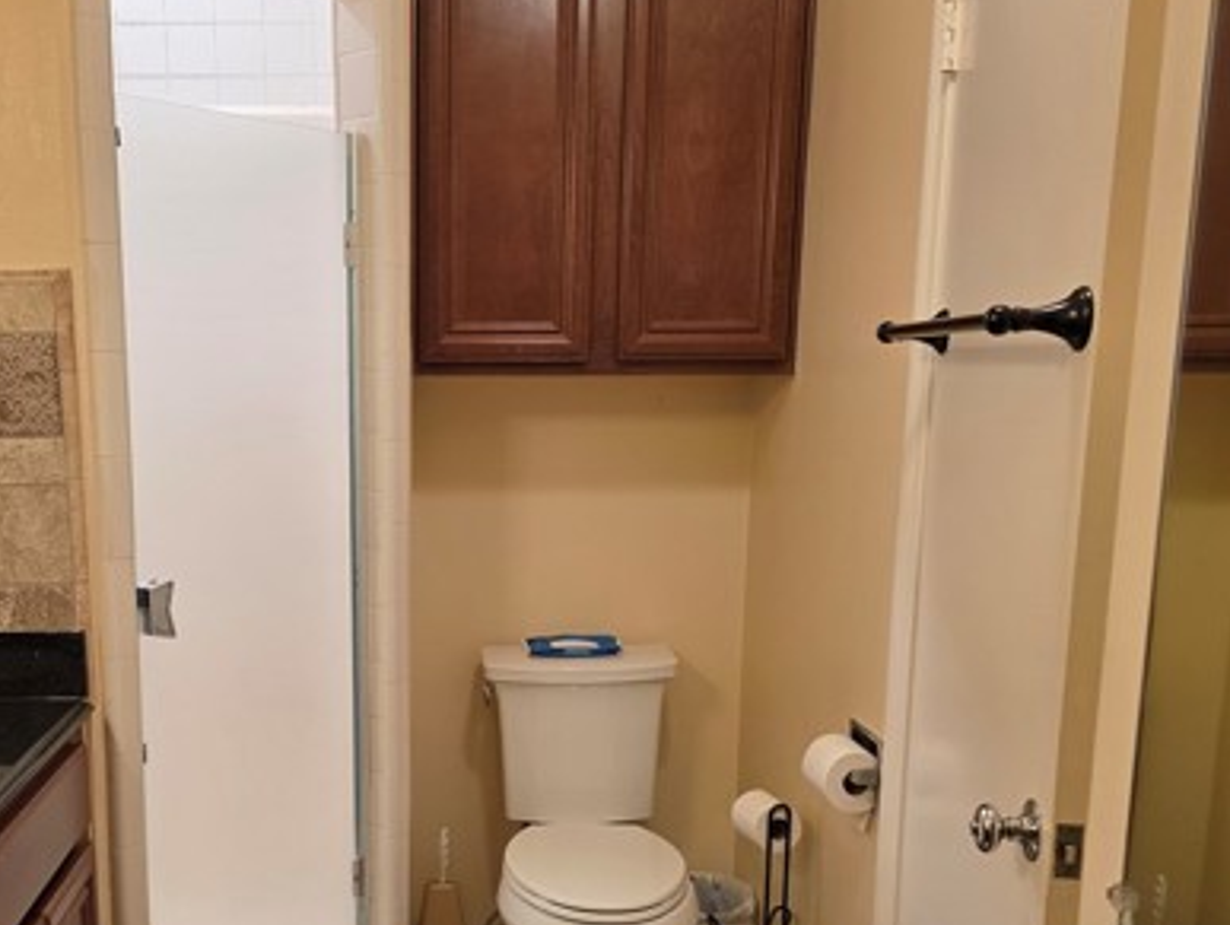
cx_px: 420
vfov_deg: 37.4
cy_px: 617
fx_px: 1351
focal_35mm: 38
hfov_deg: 48.2
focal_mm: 6.3
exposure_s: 1/120
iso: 200
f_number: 1.7
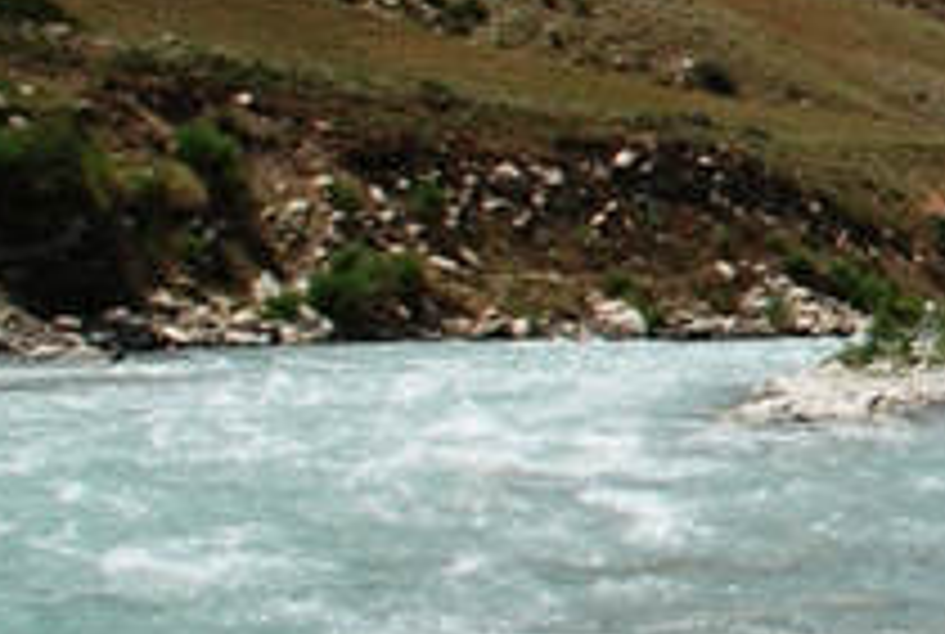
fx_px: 2709
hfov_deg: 17.5
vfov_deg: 13.3
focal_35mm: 103
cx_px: 1485
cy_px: 135
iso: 100
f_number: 13
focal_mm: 18
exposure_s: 1/125
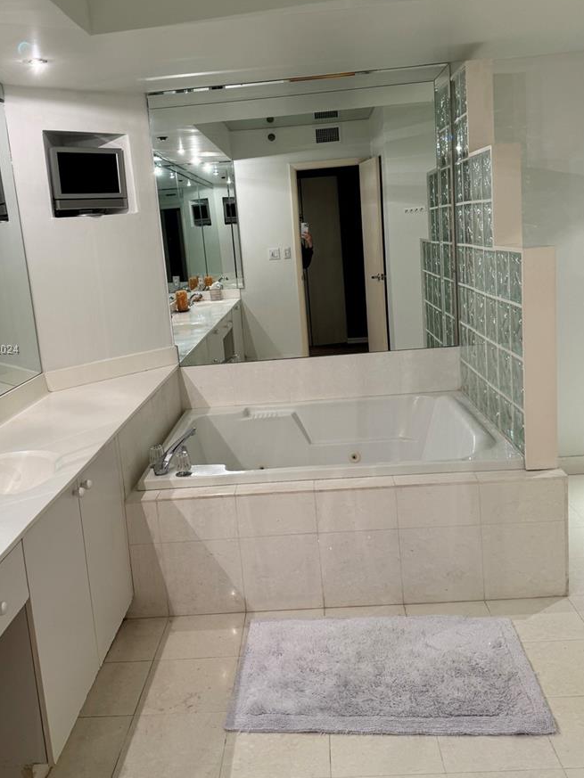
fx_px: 742
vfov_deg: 55.2
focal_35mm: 33
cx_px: 257
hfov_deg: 42.9
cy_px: 350
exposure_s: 1/60
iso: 100
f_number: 1.78
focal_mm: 6.86
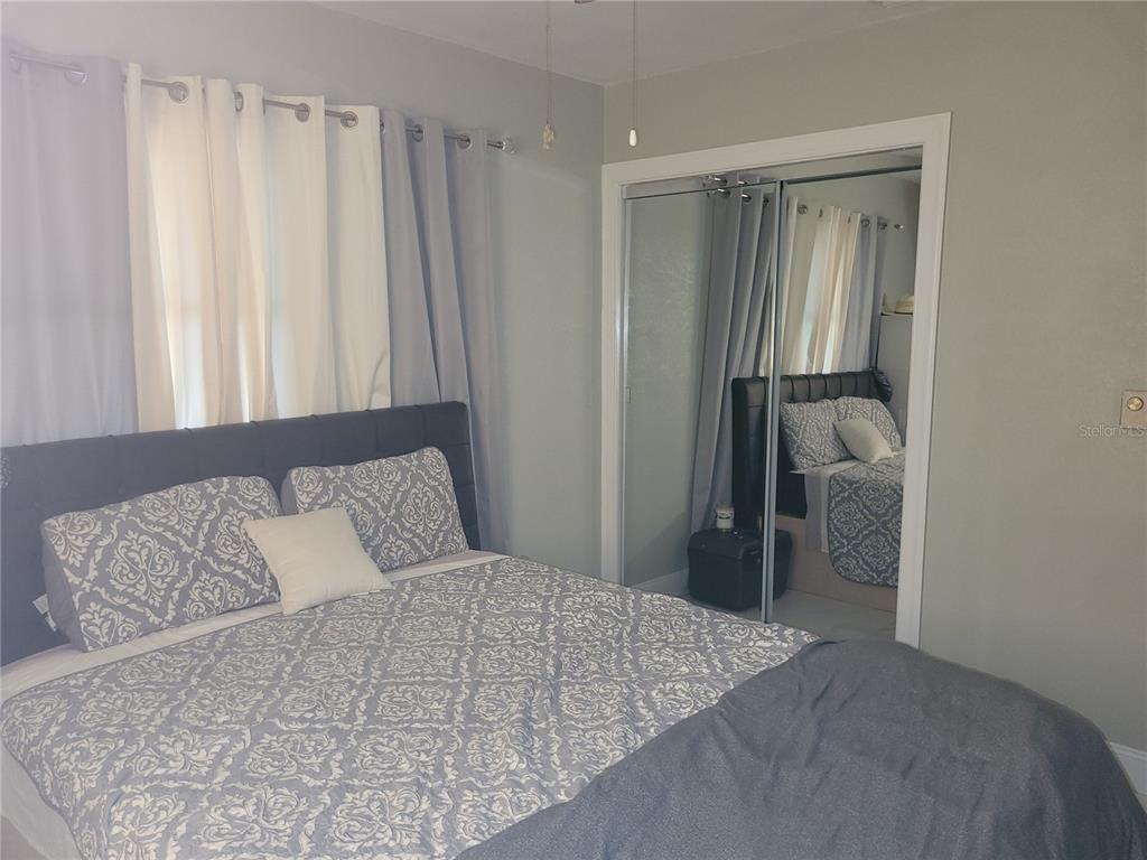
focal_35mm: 26
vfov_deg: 53.1
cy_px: 430
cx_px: 574
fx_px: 862
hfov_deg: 67.3
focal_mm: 5.4
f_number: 1.8
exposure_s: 1/15
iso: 125
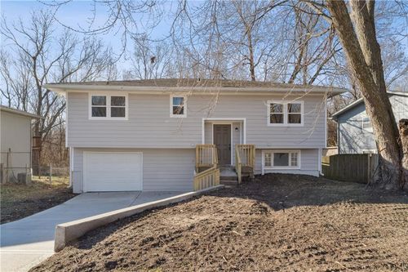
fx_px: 272
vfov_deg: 53.1
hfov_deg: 73.8
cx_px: 204
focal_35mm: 24
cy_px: 136
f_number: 22
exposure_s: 1/13
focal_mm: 24
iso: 100
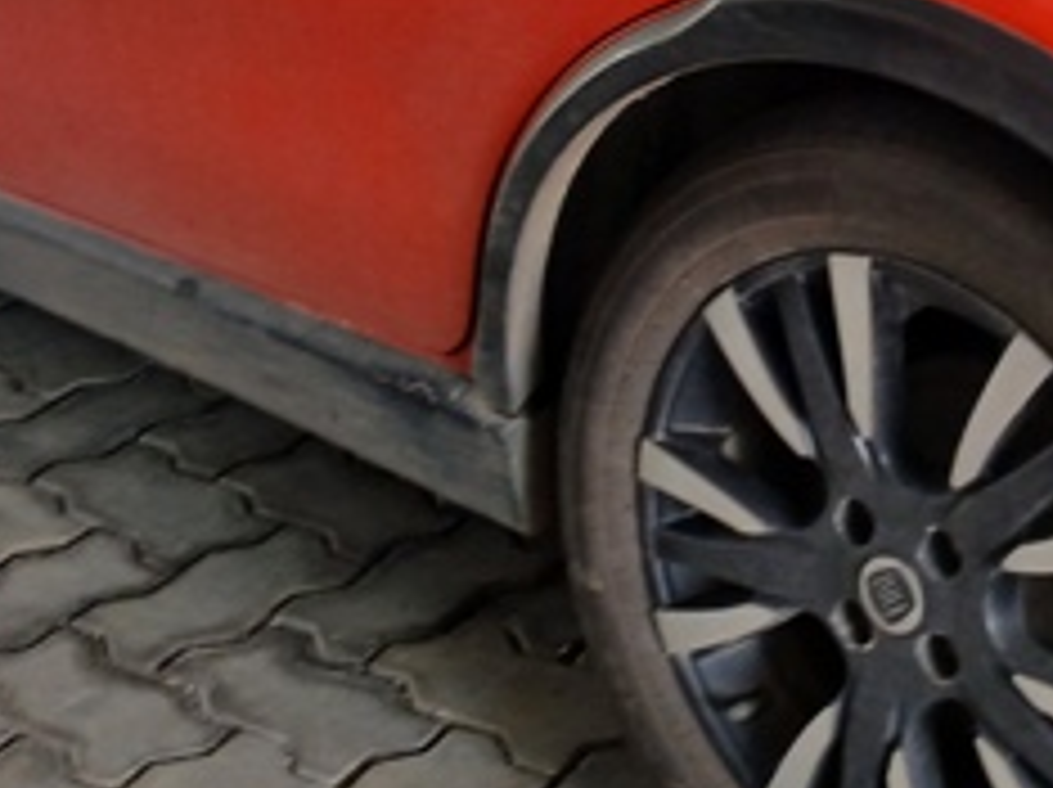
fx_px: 2705
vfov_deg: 16.2
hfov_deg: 21.7
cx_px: 878
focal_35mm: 89
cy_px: -32
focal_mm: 3.98
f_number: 1.8
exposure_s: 1/50
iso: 160
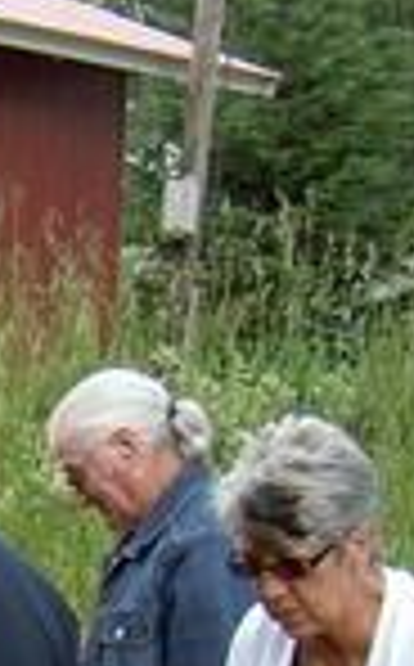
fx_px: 3552
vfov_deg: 10.5
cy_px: 812
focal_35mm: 196
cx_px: -796
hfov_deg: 6.2
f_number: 2.8
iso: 50
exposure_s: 1/125
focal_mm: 8
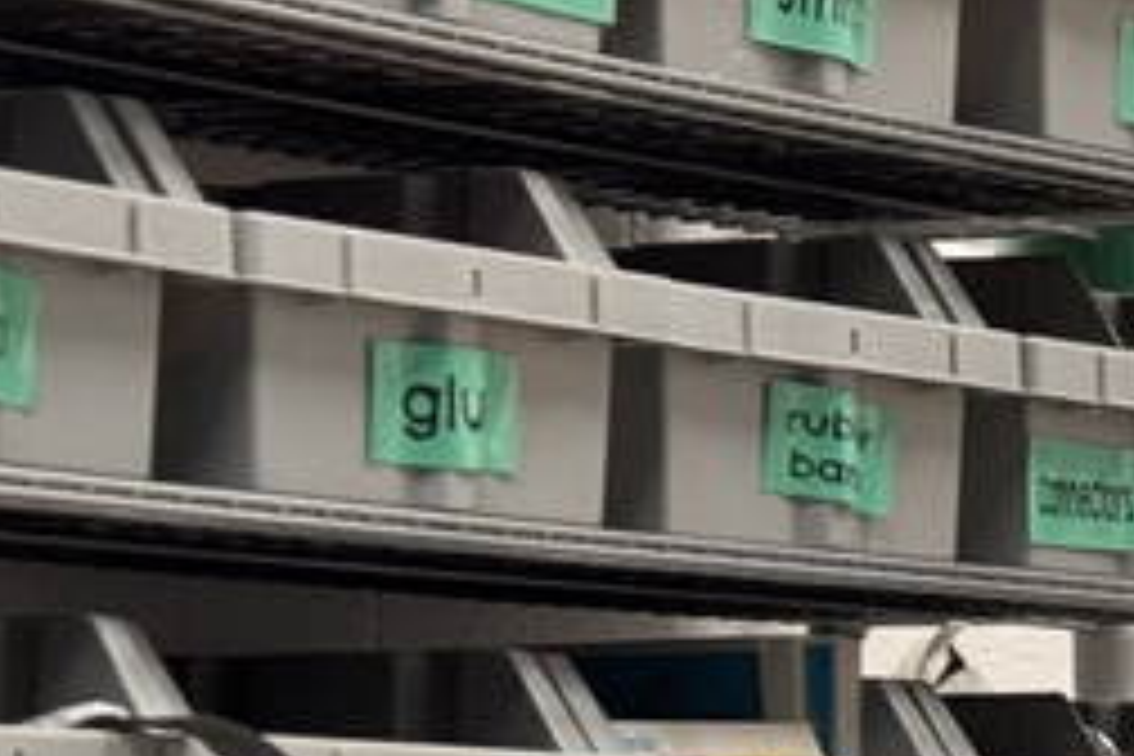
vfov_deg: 6.6
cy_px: 1359
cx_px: 1930
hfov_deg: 9.7
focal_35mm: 203
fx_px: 6394
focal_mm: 6.76
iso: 64
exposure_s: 1/60
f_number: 1.78
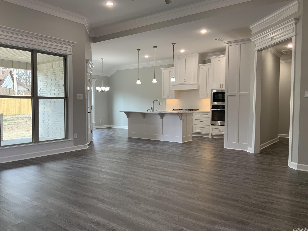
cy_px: 116
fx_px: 258
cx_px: 154
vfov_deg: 48.2
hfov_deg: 61.7
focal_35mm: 29
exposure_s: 1/60
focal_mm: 3
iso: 40
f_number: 1.8
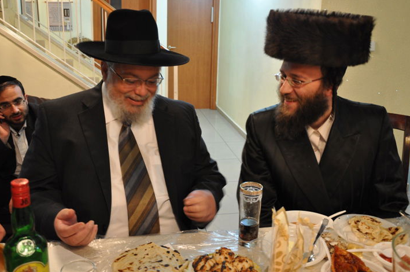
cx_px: 220
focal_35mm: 36
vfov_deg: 37.1
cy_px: 124
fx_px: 404
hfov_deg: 53.7
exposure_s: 1/15
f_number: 4
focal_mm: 21
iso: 560
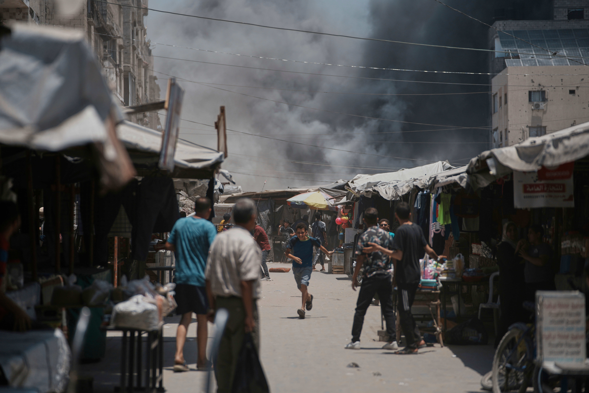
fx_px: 2127
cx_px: 294
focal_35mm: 130
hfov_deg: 15.8
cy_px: 196
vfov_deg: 10.5
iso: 160
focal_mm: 130
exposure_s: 1/8000
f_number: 2.8
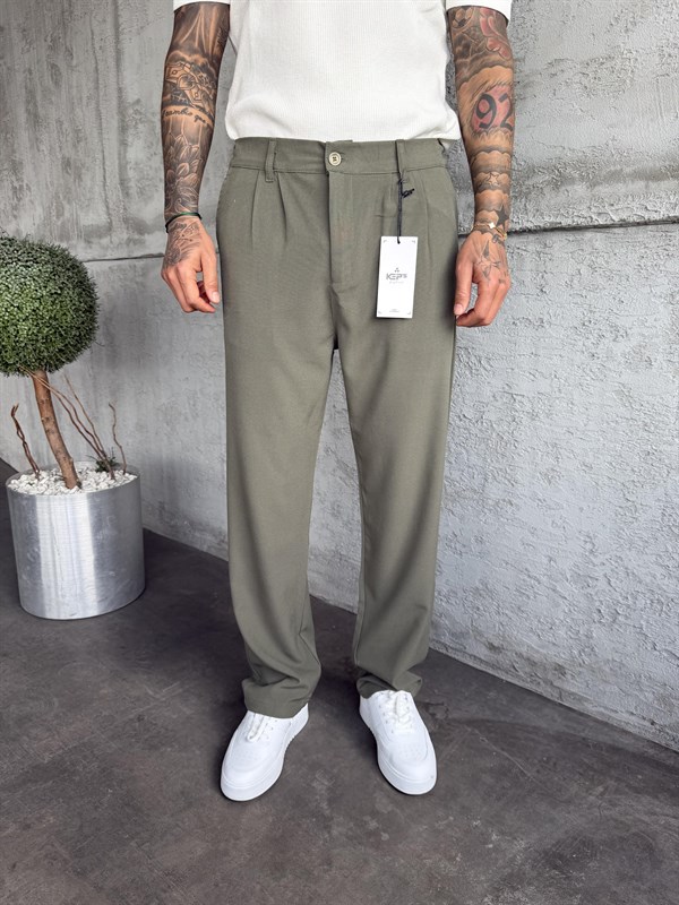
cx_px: 340
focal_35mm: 24
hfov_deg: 56.8
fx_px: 628
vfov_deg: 71.6
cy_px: 452
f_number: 1.78
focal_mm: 6.76
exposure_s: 1/456
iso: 80
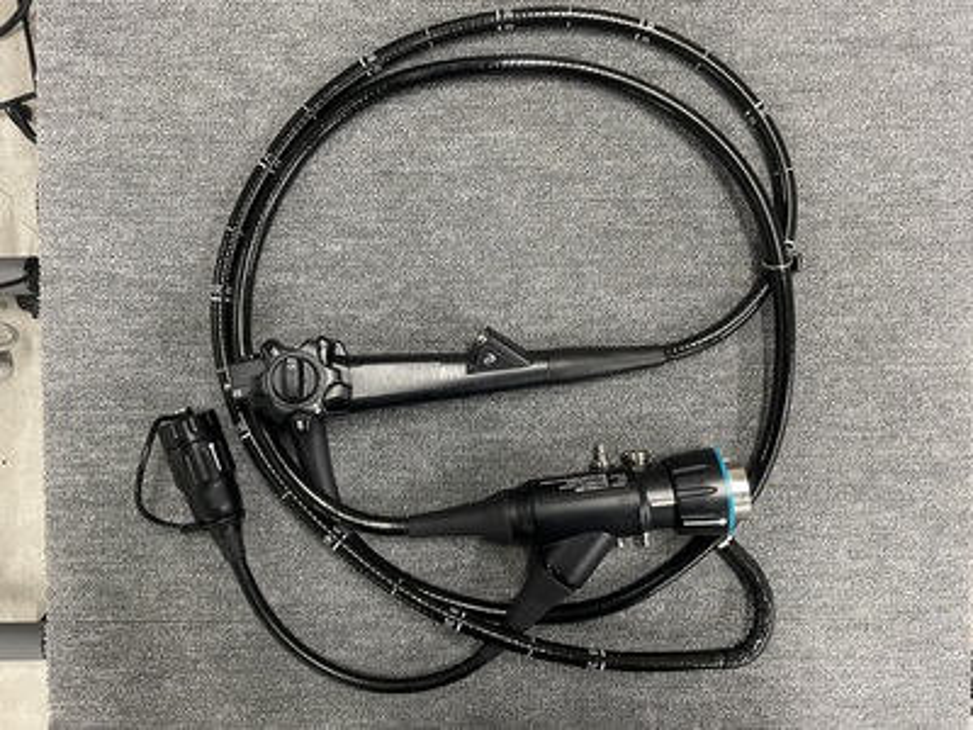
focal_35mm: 26
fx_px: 731
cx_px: 486
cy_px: 365
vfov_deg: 53.1
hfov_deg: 67.3
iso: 250
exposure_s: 1/60
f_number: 1.6
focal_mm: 4.2
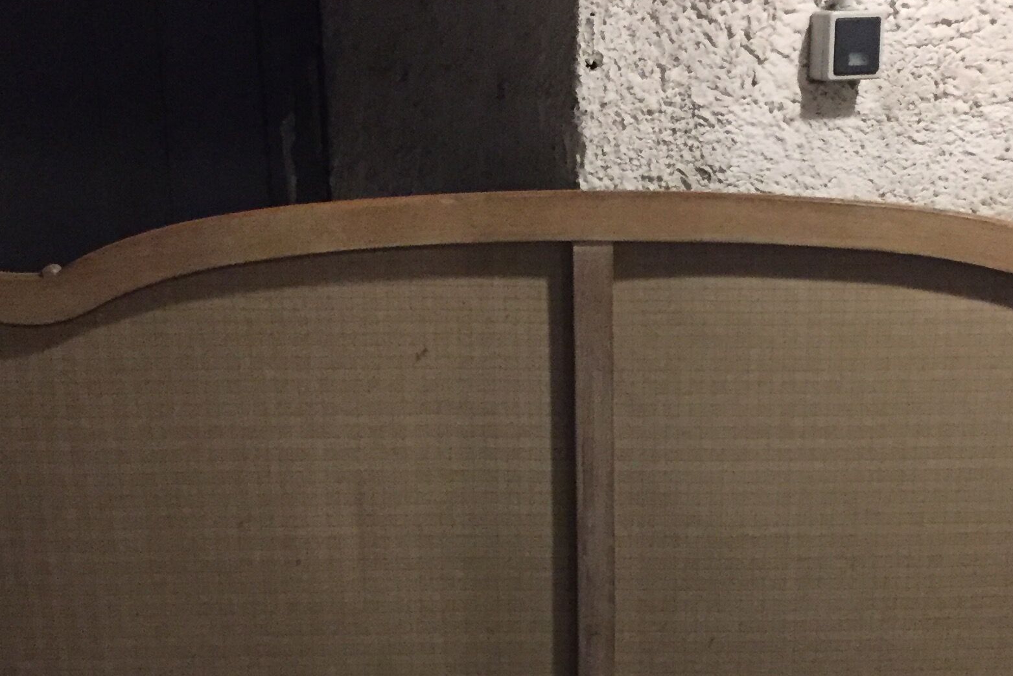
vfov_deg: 21.0
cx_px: 565
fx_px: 1773
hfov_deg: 31.9
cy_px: 646
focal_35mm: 63
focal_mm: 4.15
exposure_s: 1/17
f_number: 2.2
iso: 320
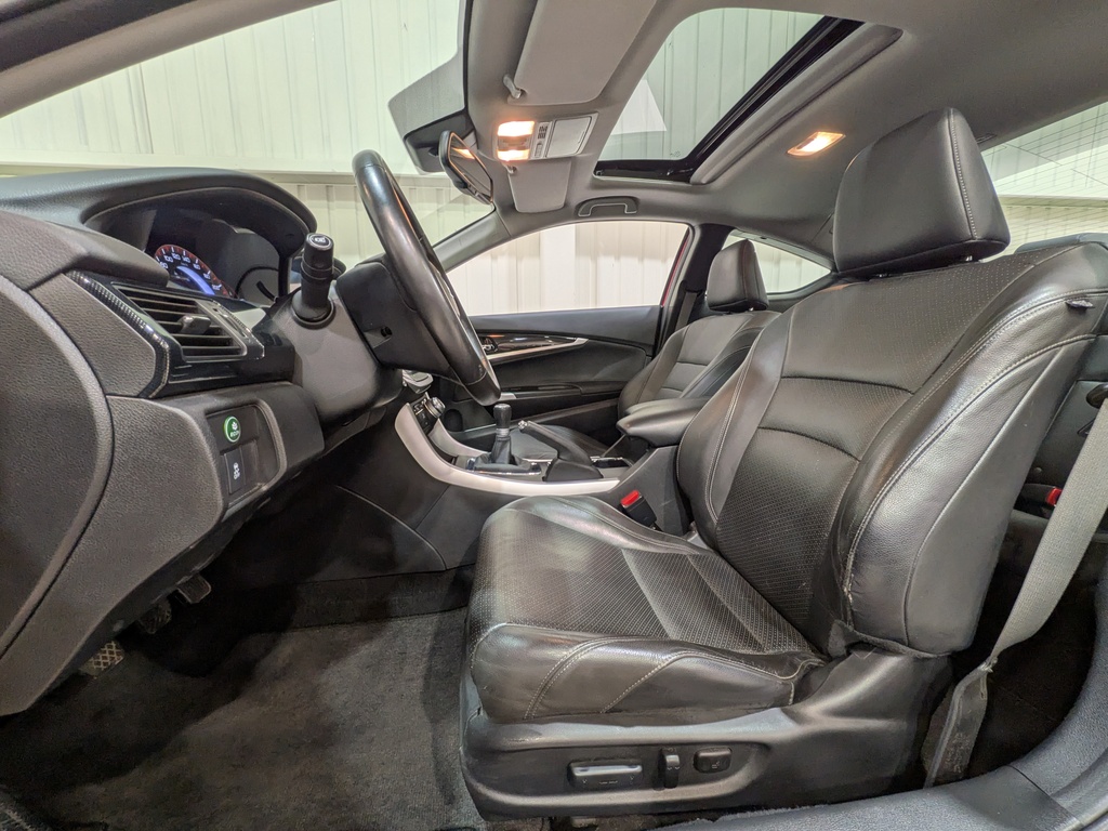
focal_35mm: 14
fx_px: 448
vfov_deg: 85.7
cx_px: 554
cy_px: 416
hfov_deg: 102.1
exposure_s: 1/40
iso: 80
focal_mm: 1.83
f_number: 2.2
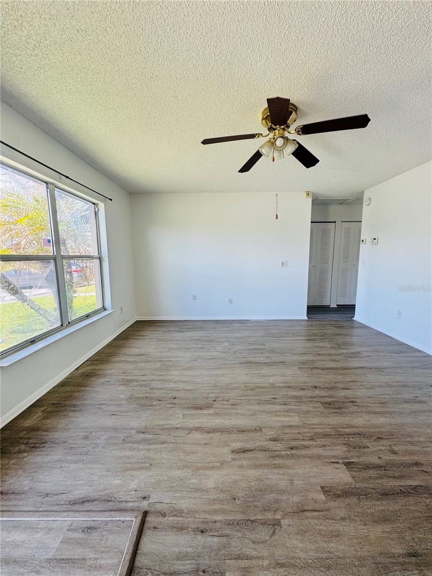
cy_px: 288
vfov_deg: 102.1
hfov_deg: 85.7
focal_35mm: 14
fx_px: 233
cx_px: 216
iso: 50
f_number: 2.2
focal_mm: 2.22
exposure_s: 1/99
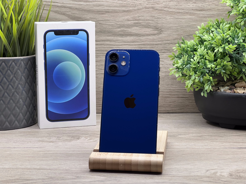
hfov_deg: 25.3
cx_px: 123
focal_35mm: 77
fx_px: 547
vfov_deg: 19.1
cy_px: 92
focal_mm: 9
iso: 100
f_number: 2.8
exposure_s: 1/100
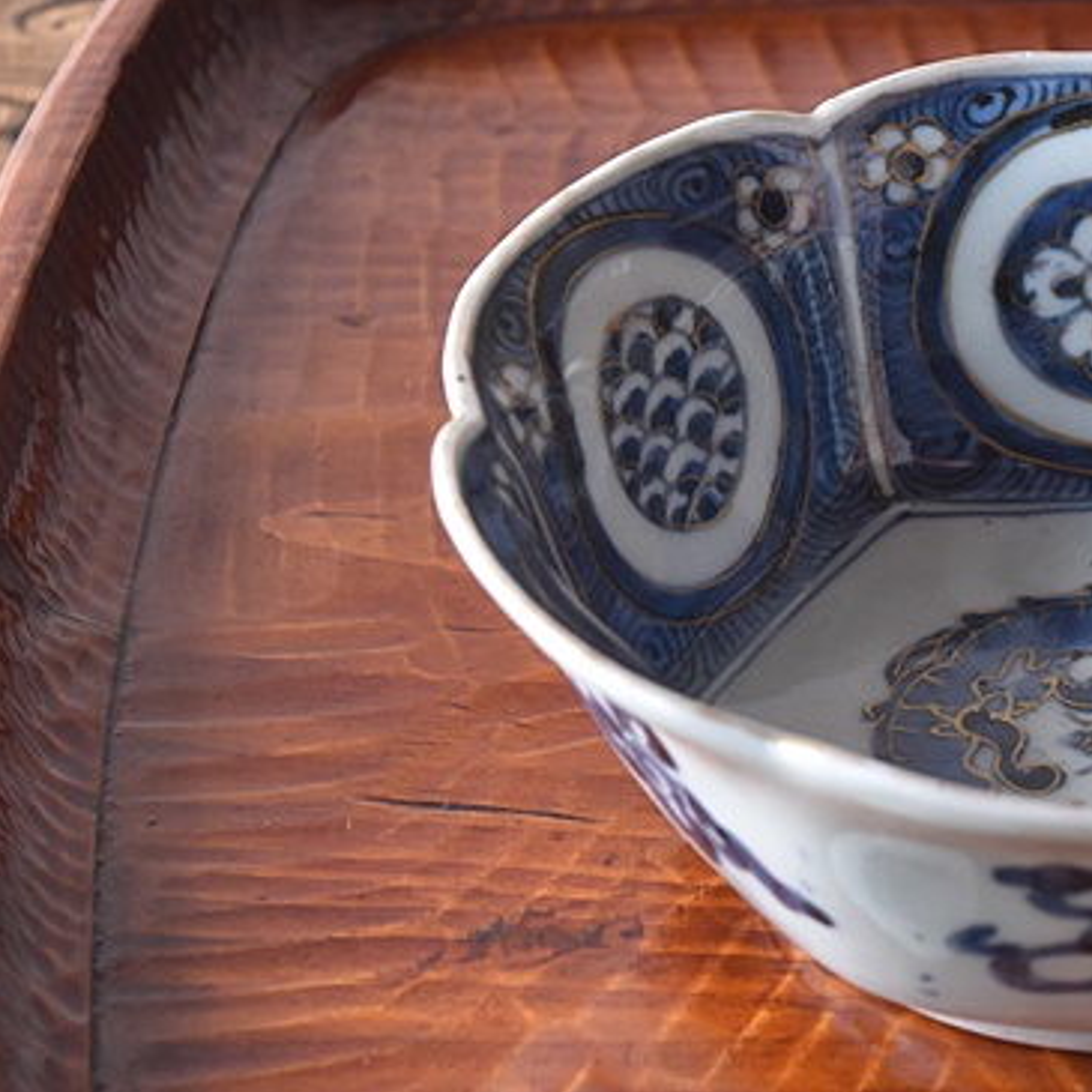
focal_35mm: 173
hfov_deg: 10.0
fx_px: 6176
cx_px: 1152
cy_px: 553
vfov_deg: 10.1
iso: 400
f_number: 5.6
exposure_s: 1/8
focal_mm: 55
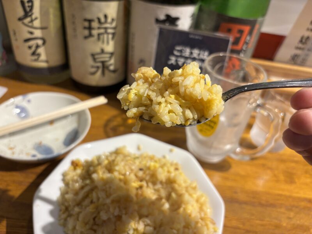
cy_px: 117
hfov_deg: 67.3
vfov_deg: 53.1
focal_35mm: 26
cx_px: 156
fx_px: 234
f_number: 1.6
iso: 80
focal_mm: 5.96
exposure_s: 1/100
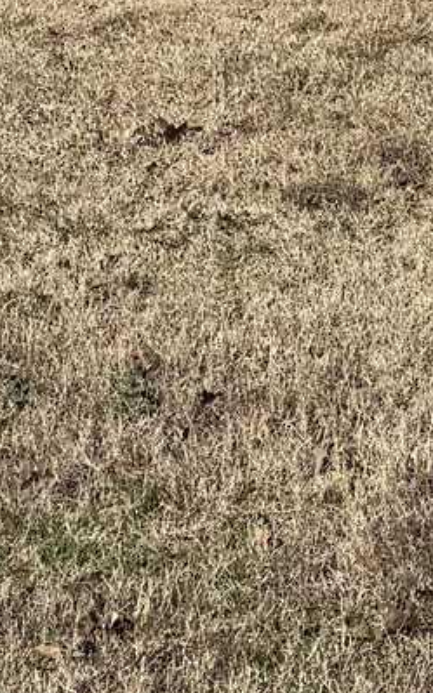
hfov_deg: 8.9
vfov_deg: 13.3
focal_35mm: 147
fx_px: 2779
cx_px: 381
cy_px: -399
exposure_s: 1/6173
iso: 80
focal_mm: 6.76
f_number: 1.78
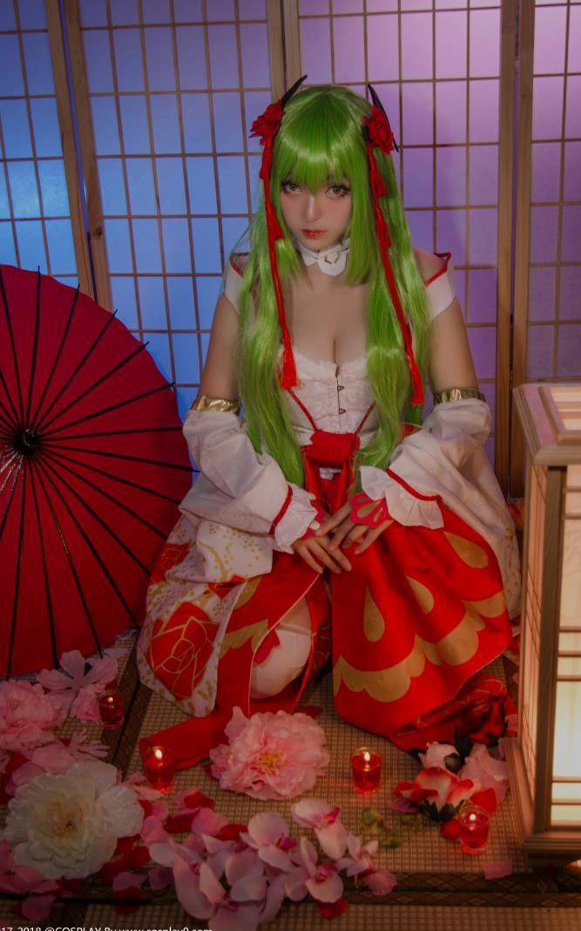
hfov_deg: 26.9
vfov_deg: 41.8
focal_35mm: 48
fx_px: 1217
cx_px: 290
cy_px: 427
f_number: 2.8
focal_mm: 28
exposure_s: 1/50
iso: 125
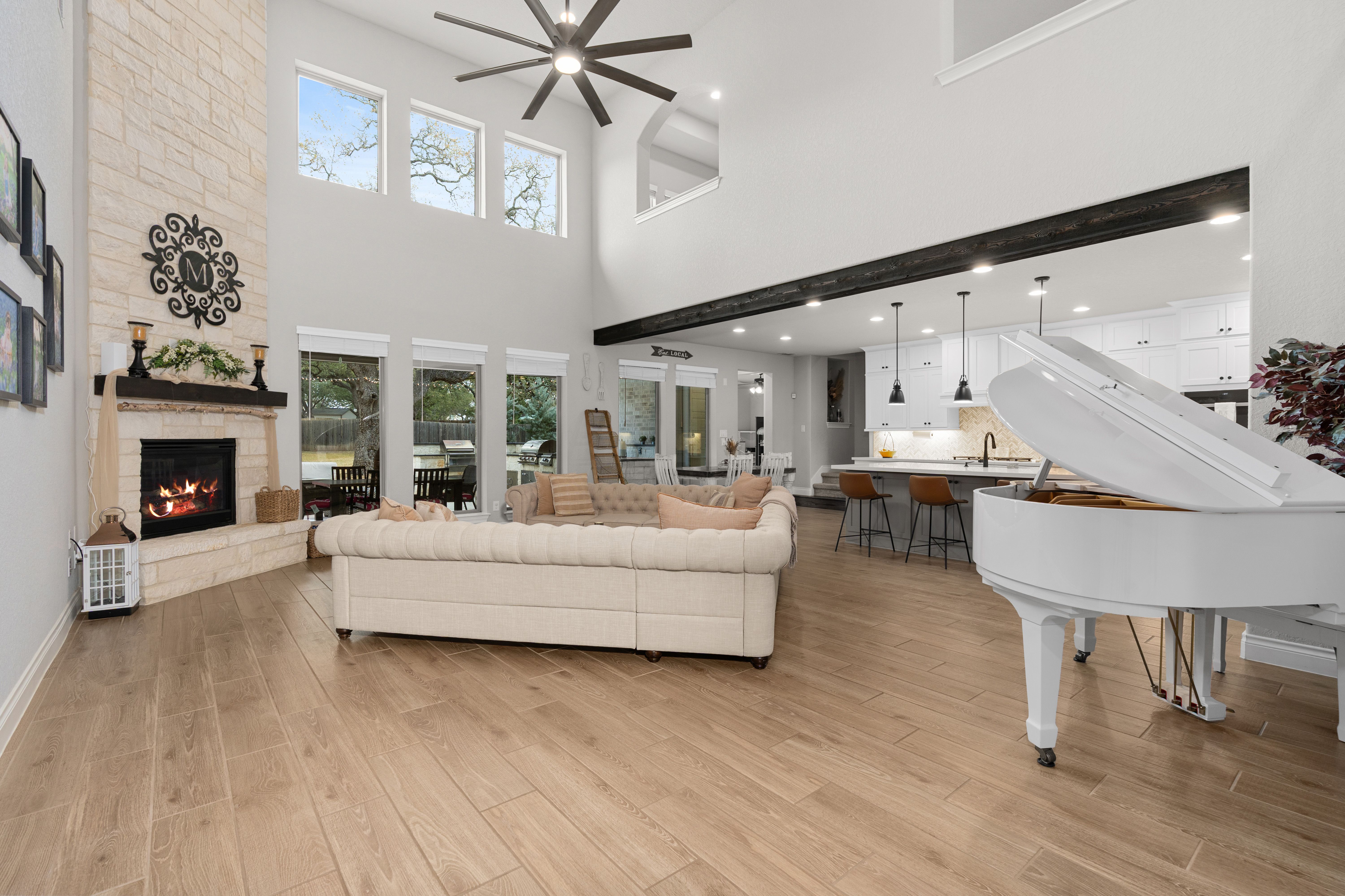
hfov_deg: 96.7
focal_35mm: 16
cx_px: 672
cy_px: 448
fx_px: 598
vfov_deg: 73.7
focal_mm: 16
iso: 320
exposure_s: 1/3
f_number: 7.1
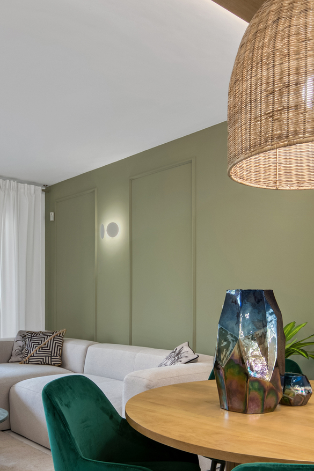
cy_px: 313
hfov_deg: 37.8
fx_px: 458
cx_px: 160
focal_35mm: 35
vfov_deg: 53.4
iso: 100
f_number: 10
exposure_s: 1/13
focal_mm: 16
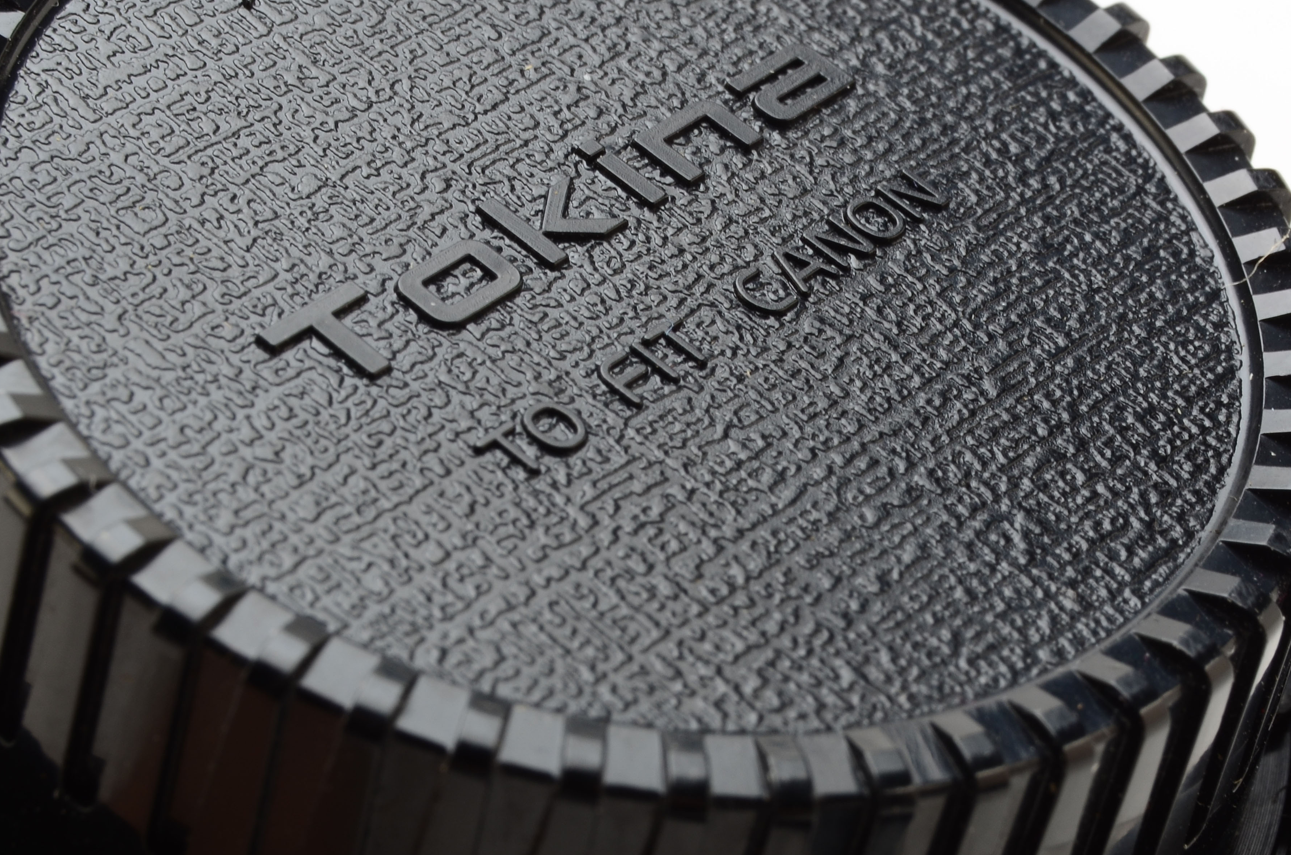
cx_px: 587
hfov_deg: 18.0
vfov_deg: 12.0
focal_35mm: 114
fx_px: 4069
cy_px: 337
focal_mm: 55
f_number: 18
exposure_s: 1/160
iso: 100
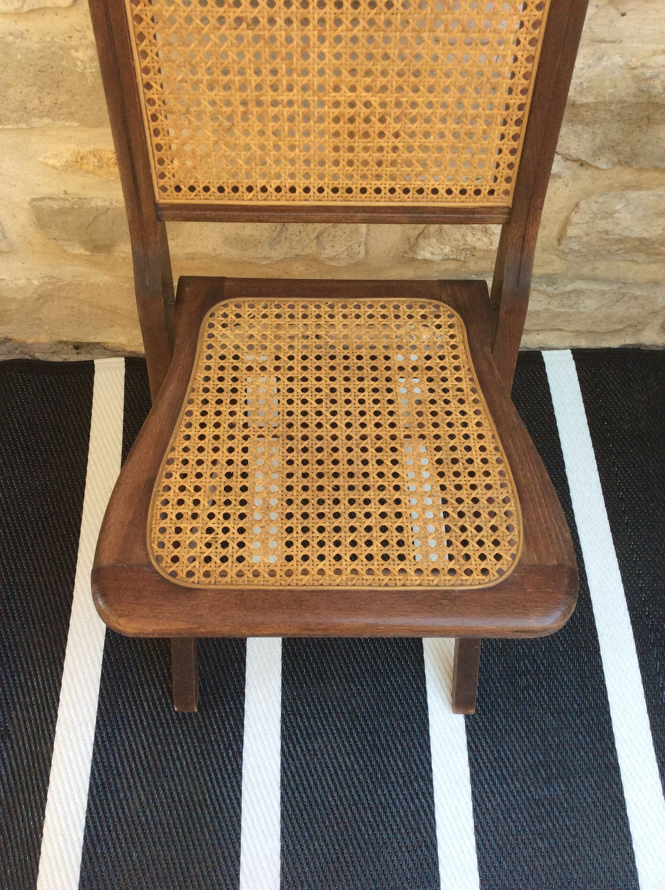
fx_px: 822
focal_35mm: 32
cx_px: 332
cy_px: 445
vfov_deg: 56.9
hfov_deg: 44.1
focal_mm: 3.3
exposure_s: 1/100
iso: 64
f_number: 2.4
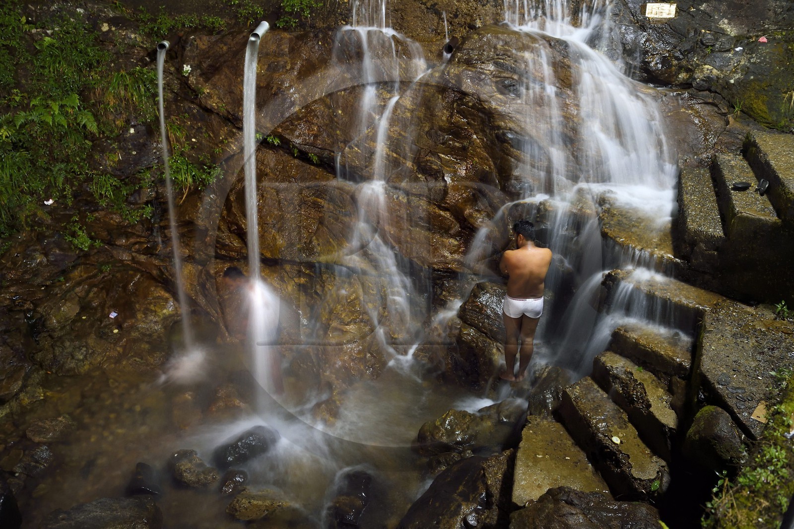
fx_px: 529
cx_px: 397
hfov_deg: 73.8
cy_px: 264
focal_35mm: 24
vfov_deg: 53.1
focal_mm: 24
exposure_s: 1/1.25
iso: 1600
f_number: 5
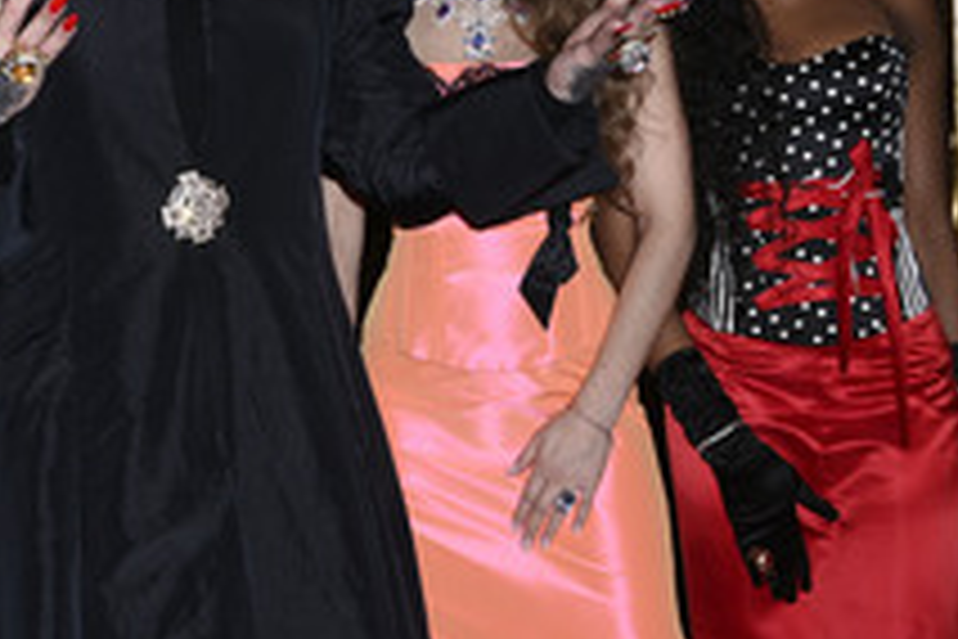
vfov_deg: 12.9
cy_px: 207
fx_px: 2821
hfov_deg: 19.0
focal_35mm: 106
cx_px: 146
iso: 640
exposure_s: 1/100
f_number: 5.6
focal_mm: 50
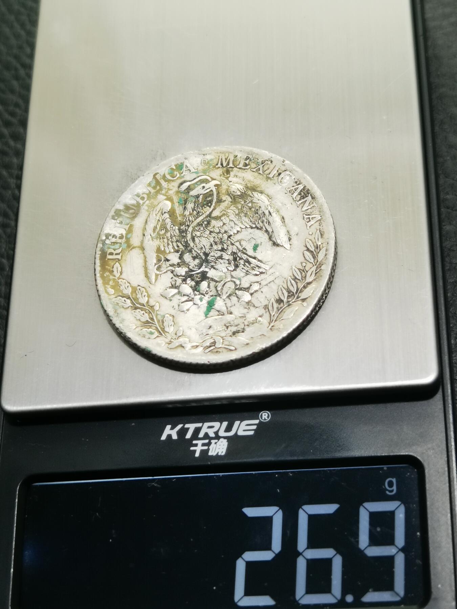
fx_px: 1021
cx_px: 228
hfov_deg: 25.2
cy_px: 304
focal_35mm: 58
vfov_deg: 33.2
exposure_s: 1/100
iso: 125
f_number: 1.9
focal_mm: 6.67
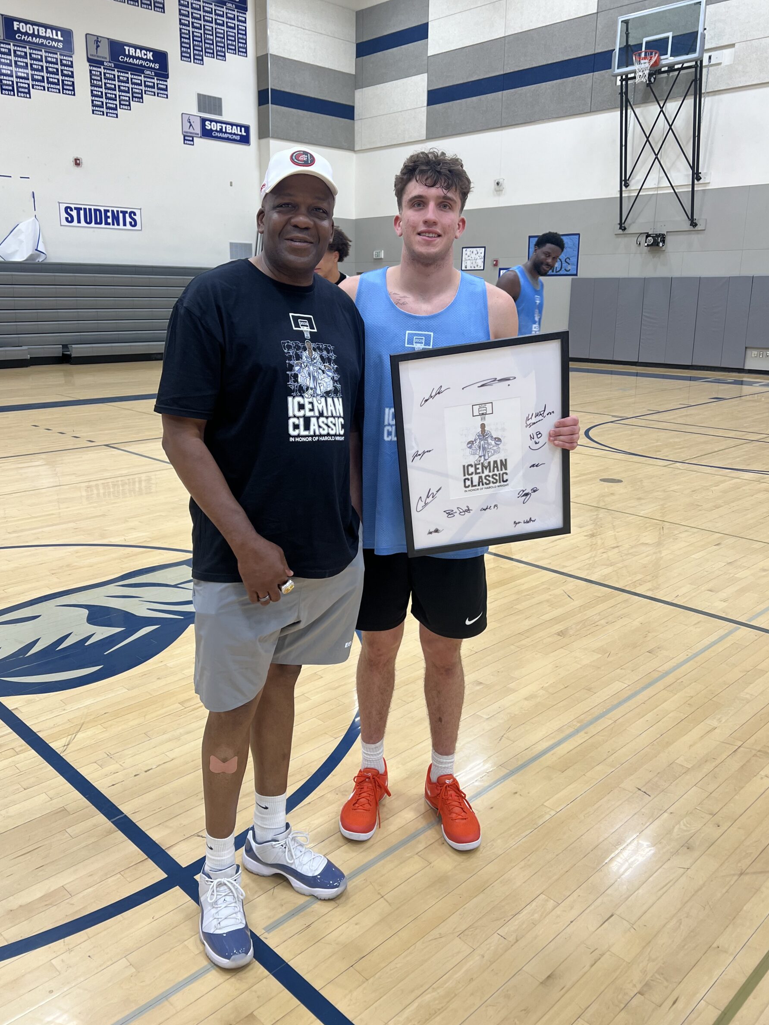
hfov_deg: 49.7
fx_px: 829
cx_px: 359
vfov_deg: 63.4
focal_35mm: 28
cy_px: 482
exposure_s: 1/60
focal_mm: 5.7
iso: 64
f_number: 1.5
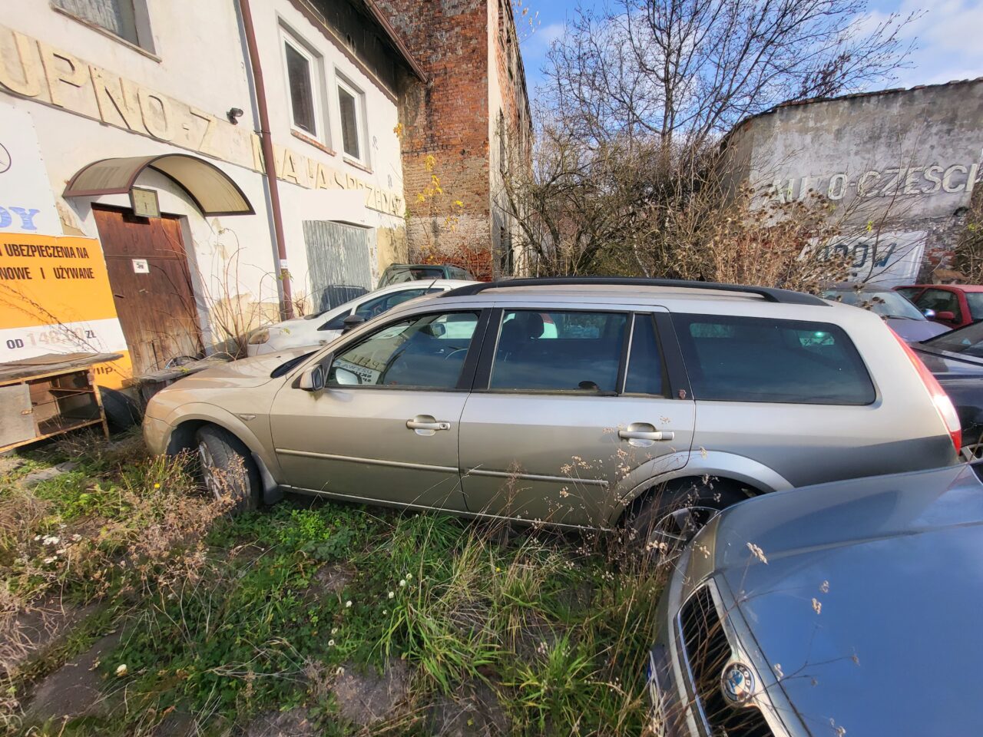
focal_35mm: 13
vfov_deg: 89.9
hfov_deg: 106.2
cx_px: 492
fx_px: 369
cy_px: 368
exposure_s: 1/603
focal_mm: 1.74
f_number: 2.2
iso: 32
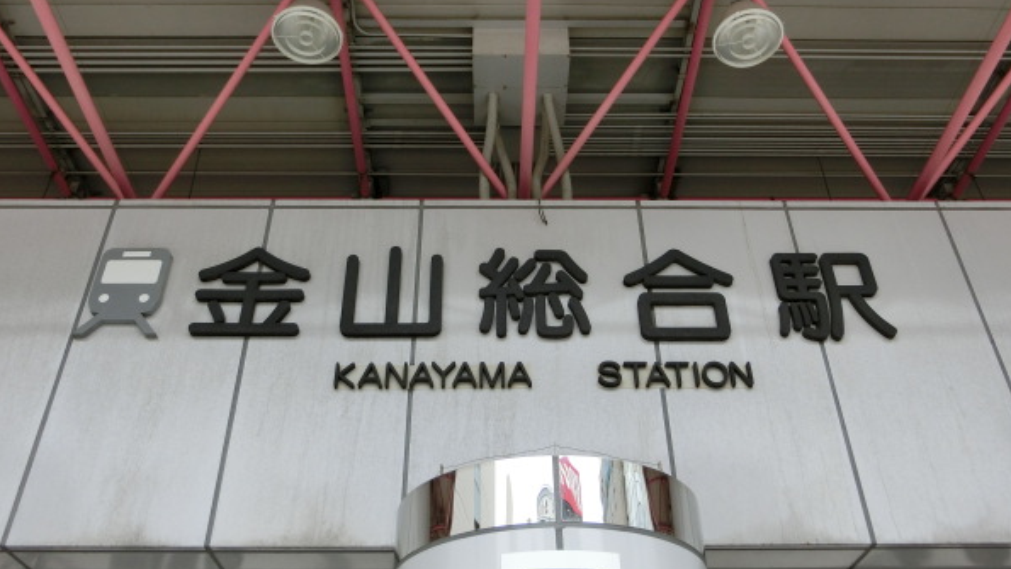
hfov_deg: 58.0
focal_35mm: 34
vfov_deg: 34.6
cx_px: 501
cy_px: 253
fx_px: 912
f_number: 3.7
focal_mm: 5.2
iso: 125
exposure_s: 1/125
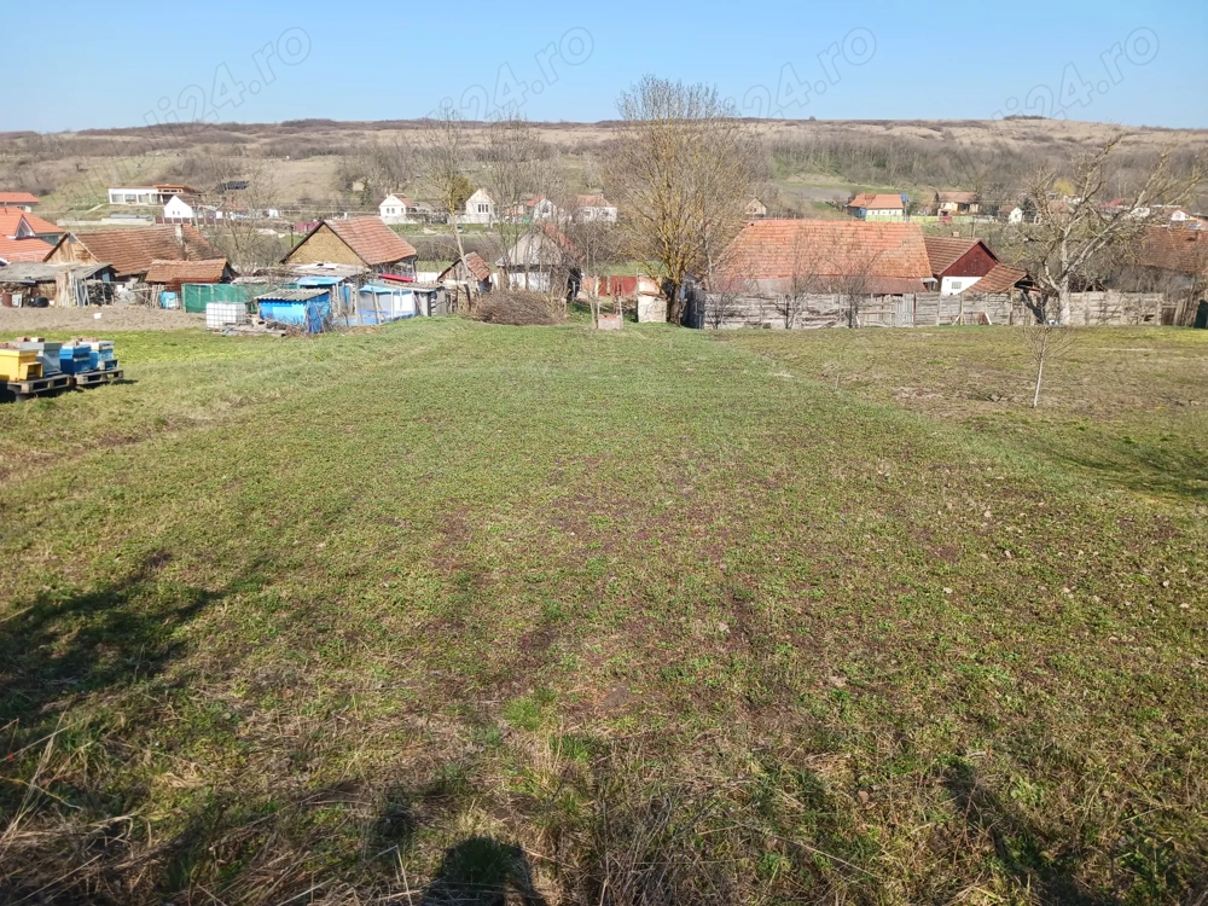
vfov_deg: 51.4
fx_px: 942
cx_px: 604
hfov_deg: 65.3
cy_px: 453
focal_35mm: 27
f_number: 1.8
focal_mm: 4
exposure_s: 1/198
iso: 20
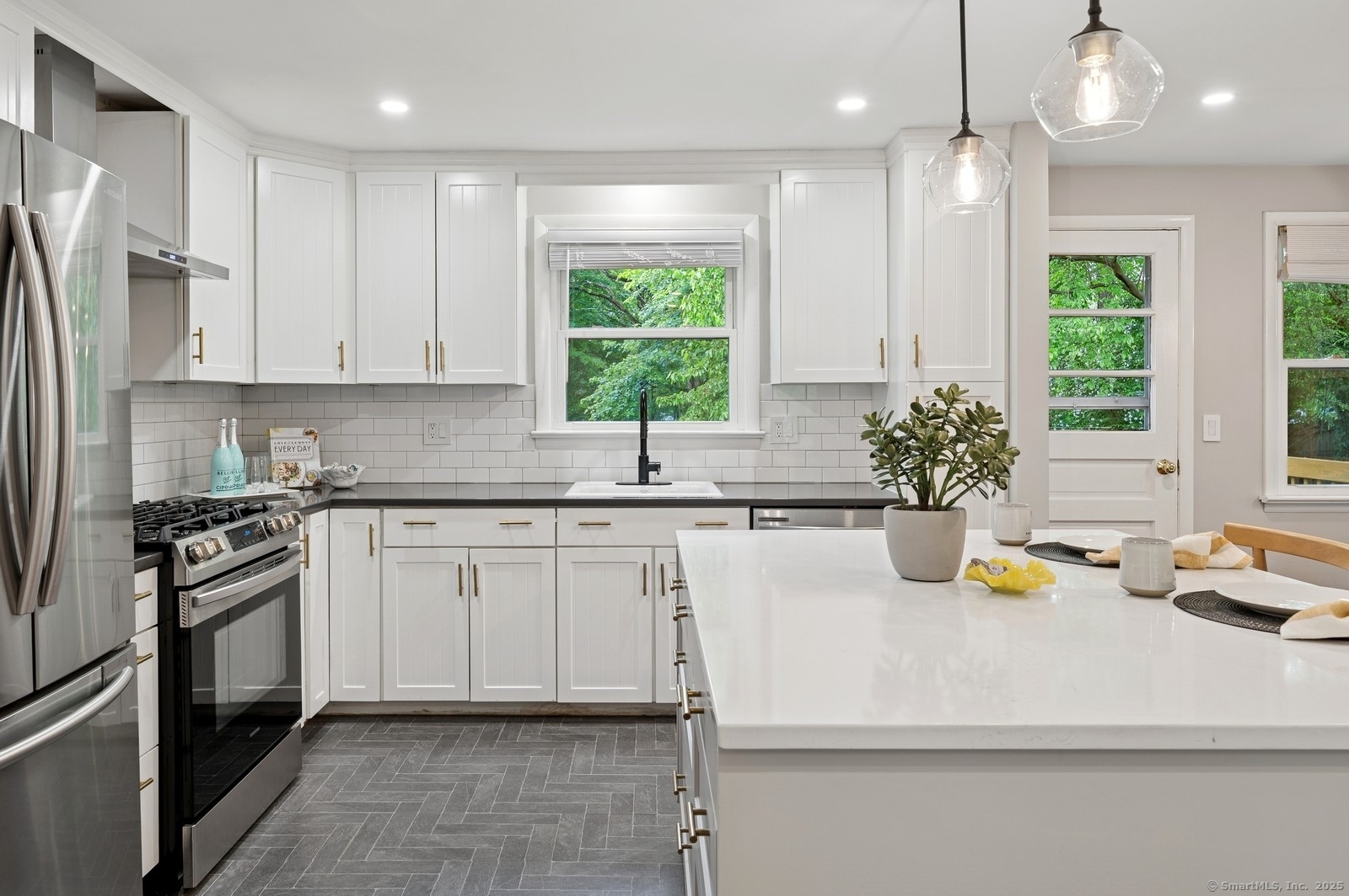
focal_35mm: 24
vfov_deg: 53.1
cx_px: 674
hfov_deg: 73.8
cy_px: 448
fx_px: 899
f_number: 9
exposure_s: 1/4
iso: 200
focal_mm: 24
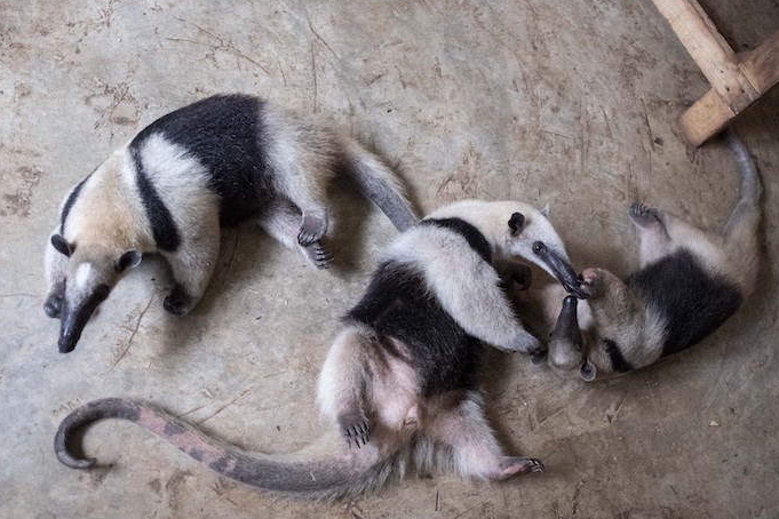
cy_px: 264
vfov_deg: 36.9
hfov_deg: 53.1
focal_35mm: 36
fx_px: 779
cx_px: 396
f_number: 2
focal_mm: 23
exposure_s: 1/125
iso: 2000
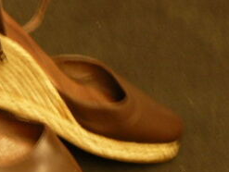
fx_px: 1067
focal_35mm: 161
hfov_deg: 12.2
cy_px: 85
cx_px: 38
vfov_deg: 9.2
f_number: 2.8
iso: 100
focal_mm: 9.2
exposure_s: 1/2.5
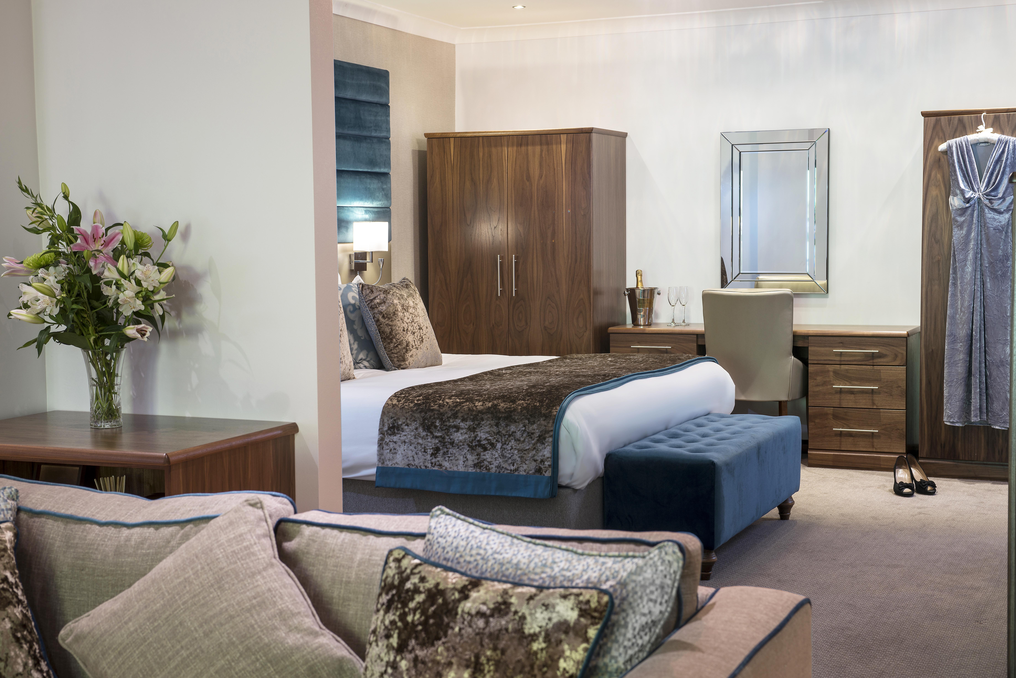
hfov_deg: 28.8
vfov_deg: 19.5
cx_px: 508
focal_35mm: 70
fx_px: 1976
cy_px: 339
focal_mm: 70
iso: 100
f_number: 8
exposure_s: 1.6
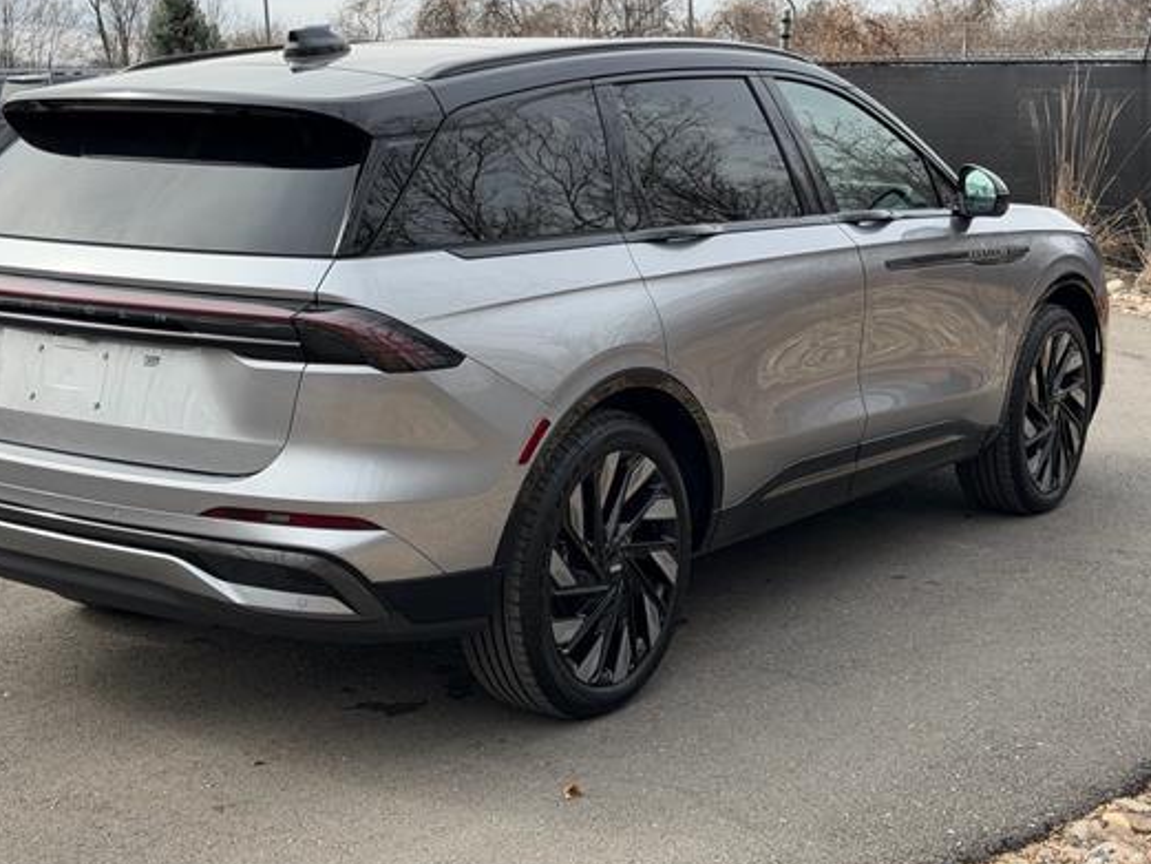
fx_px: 1962
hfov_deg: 32.6
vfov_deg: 24.8
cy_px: 367
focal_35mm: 59
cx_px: 484
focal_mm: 6.76
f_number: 1.78
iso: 80
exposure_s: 1/2415
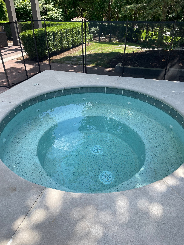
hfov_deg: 53.0
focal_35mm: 26
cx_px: 92
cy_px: 122
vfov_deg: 67.3
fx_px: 184
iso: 32
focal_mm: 5.1
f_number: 1.6
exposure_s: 1/894
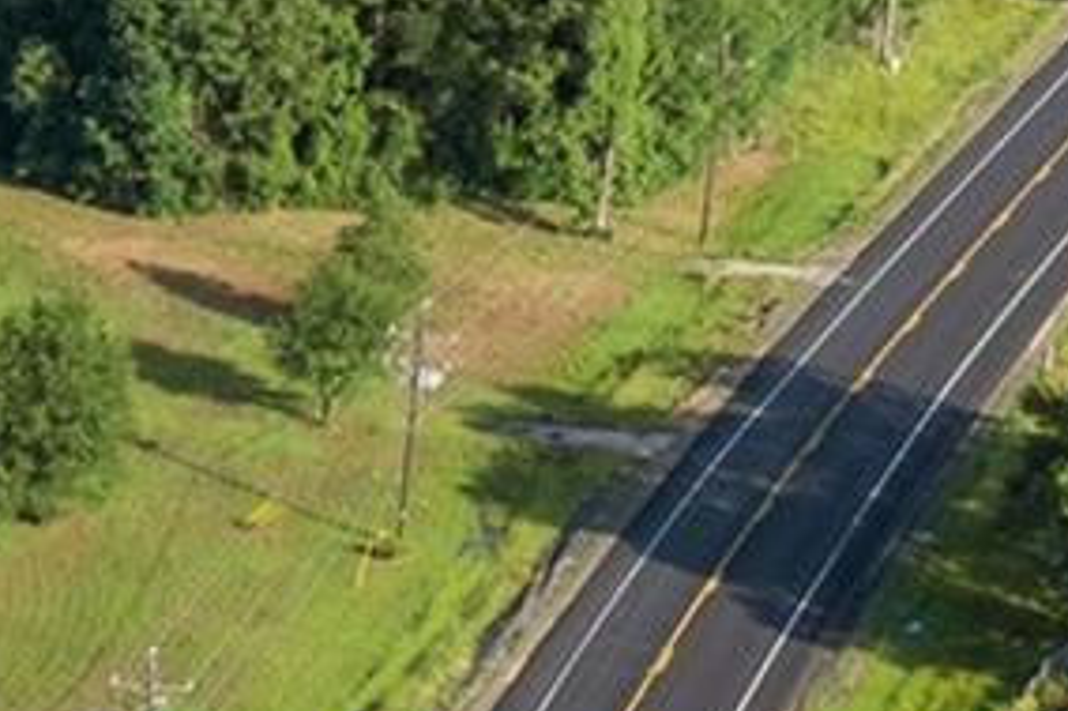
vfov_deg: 7.6
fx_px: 5337
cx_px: -1192
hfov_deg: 10.4
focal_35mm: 180
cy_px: 762
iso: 100
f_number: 2.8
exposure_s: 1/1000
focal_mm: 12.29
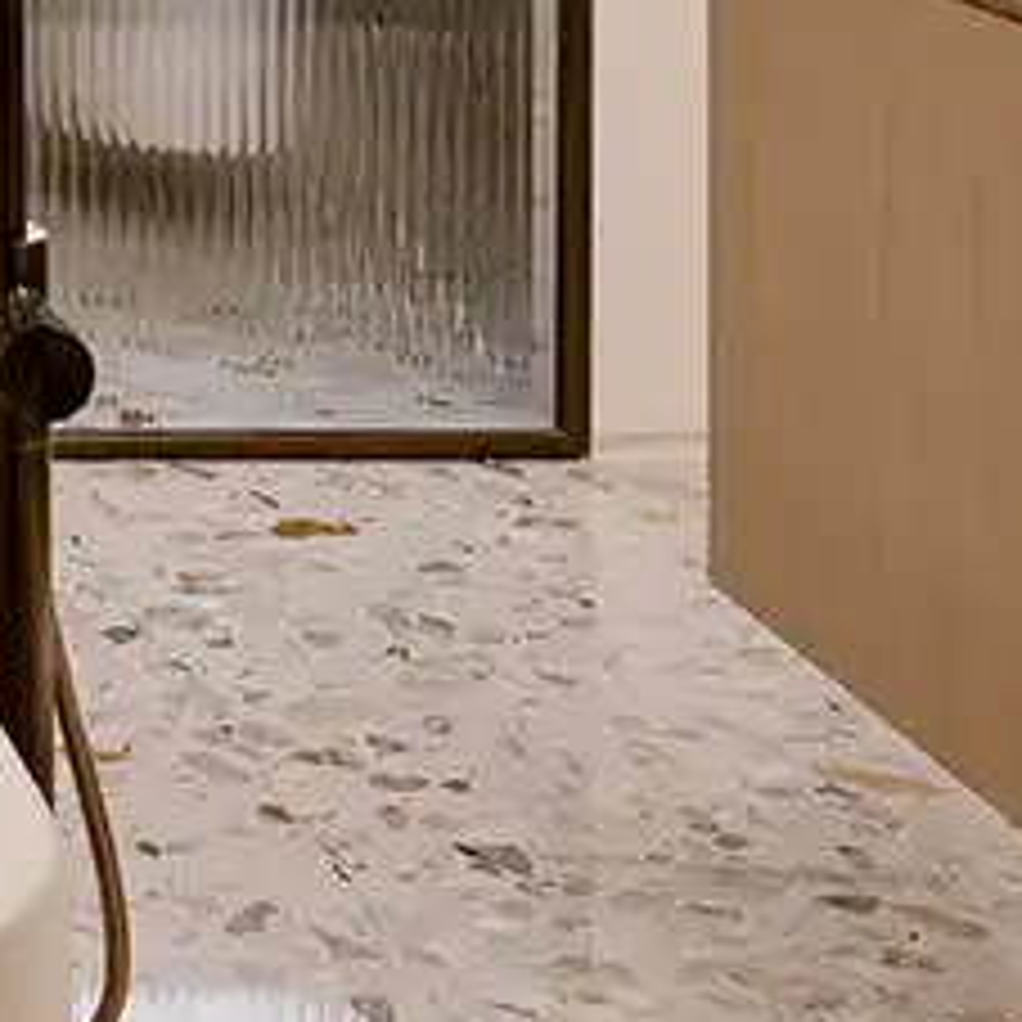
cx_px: -882
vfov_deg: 14.7
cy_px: -750
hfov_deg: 14.4
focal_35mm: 105
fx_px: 3507
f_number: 9
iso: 400
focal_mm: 22.4
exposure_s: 1/2
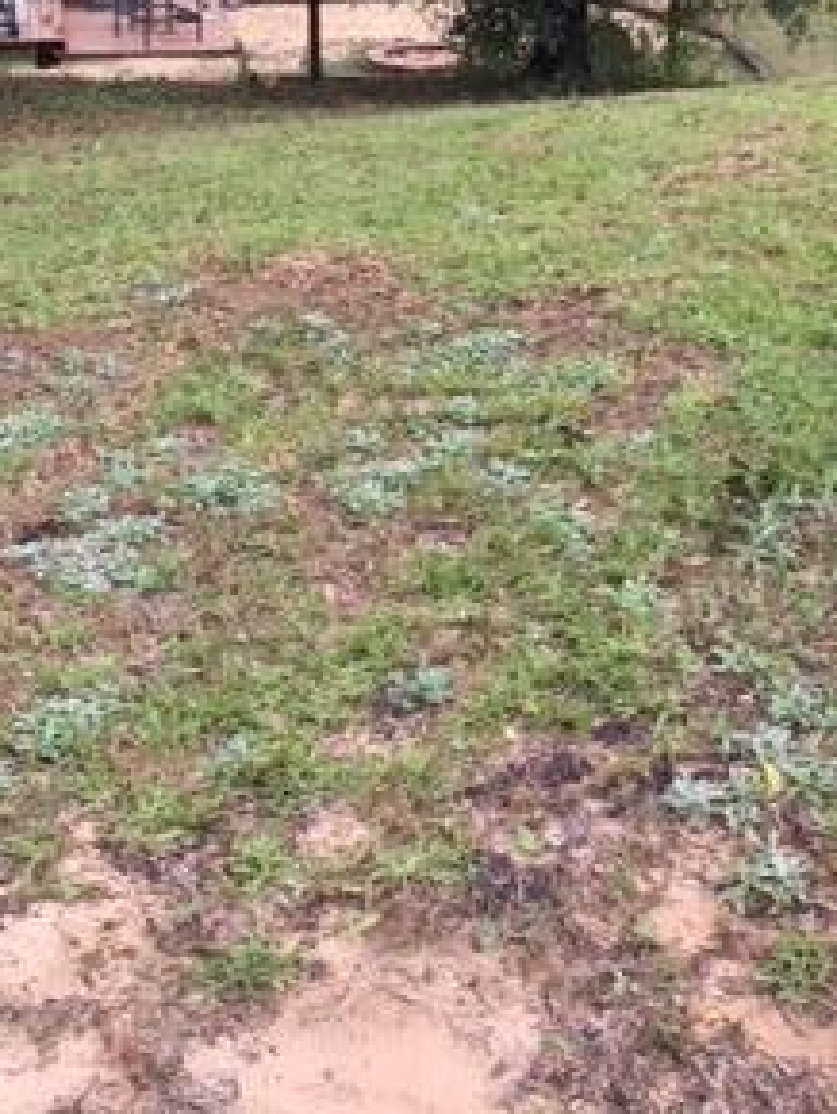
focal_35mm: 64
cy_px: 284
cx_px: 346
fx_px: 2060
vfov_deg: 29.8
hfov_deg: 22.9
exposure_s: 1/289
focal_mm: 4.15
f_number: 2.2
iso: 32
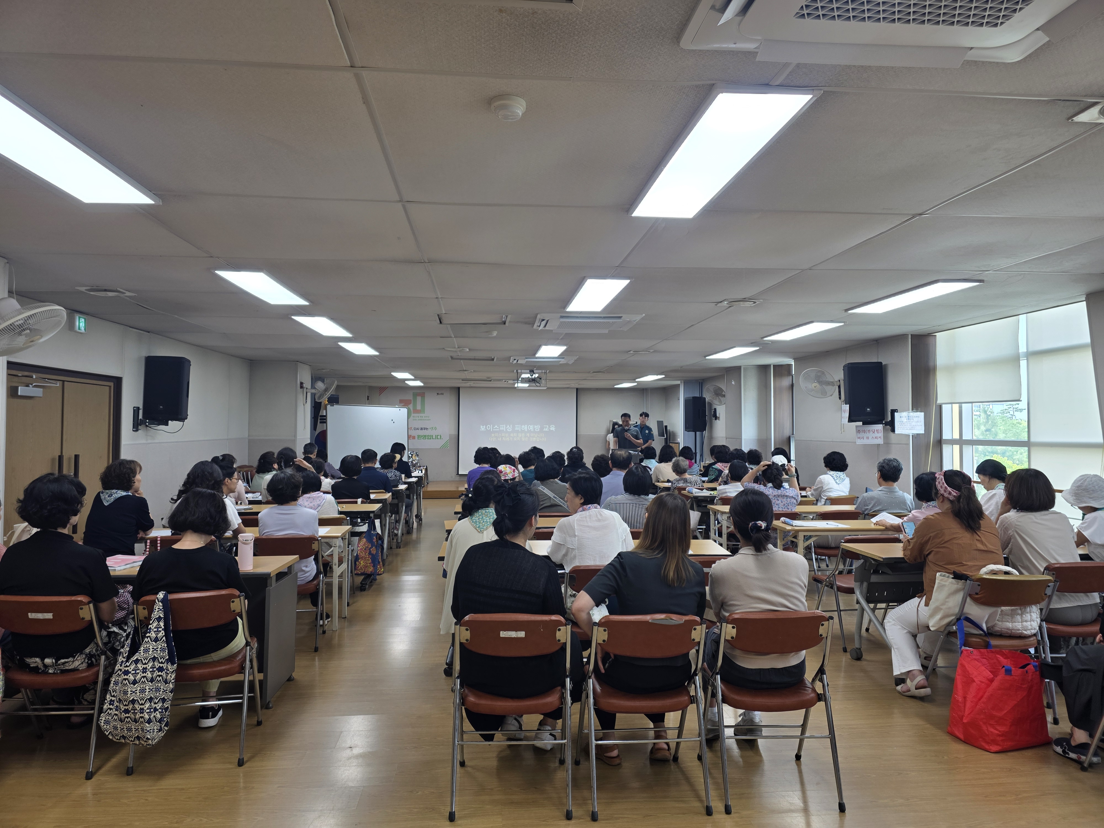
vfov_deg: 58.9
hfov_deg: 73.9
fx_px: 734
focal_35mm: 23
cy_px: 414
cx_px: 552
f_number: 1.7
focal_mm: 6.3
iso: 64
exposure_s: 1/120
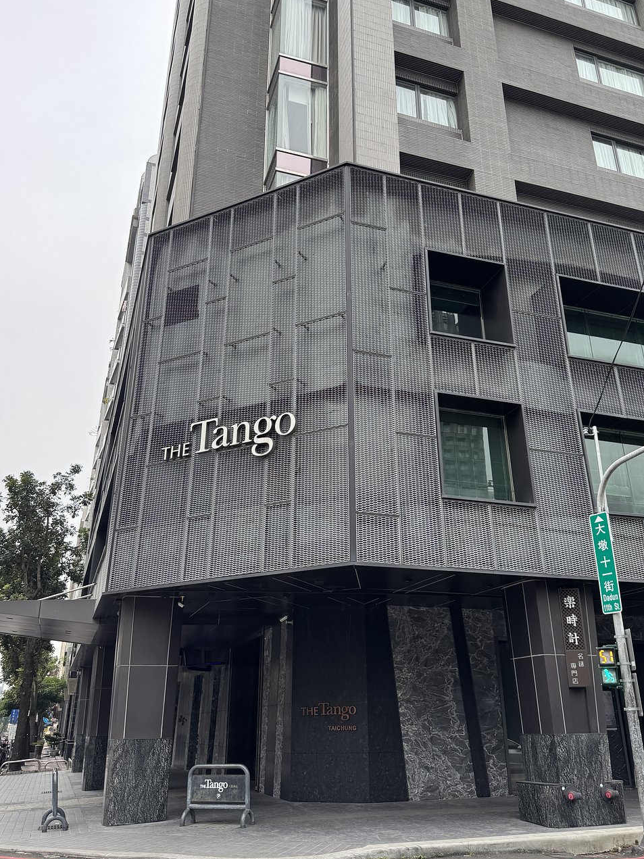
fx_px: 719
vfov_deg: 61.5
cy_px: 387
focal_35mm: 29
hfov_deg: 48.2
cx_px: 345
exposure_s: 1/271
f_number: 1.78
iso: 64
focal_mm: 6.76
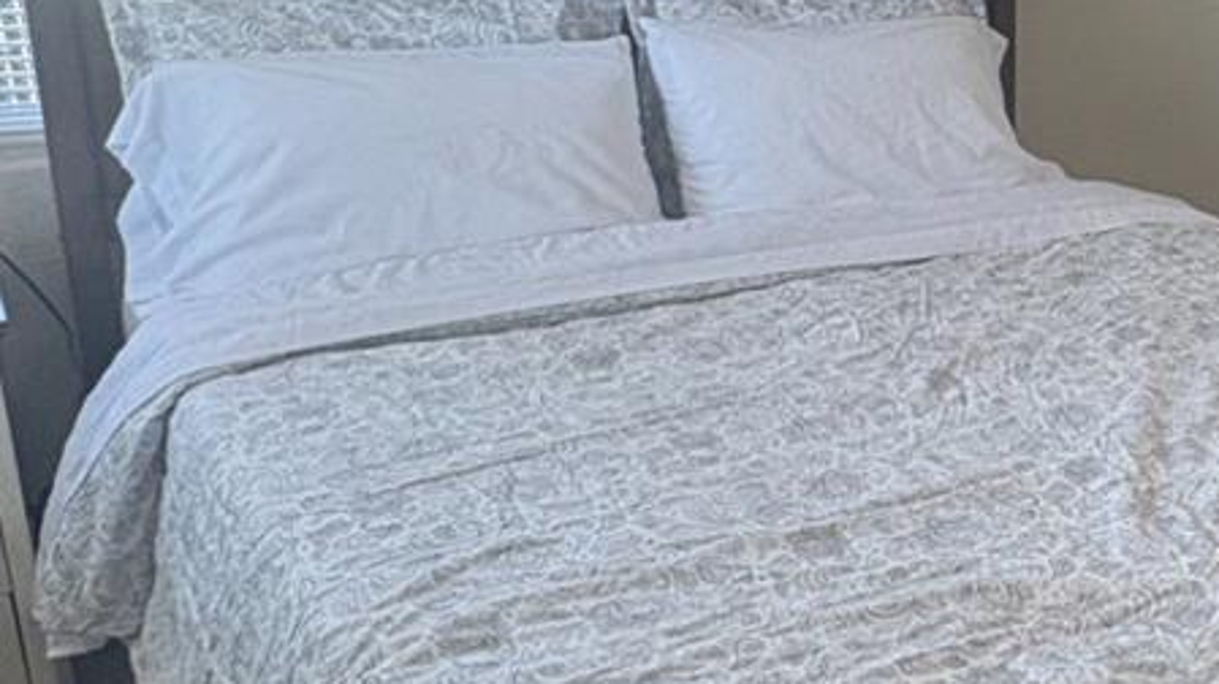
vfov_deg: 23.4
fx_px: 1648
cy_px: 271
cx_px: 1310
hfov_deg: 35.3
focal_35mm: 51
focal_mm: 2.22
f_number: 2.2
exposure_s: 1/120
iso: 160
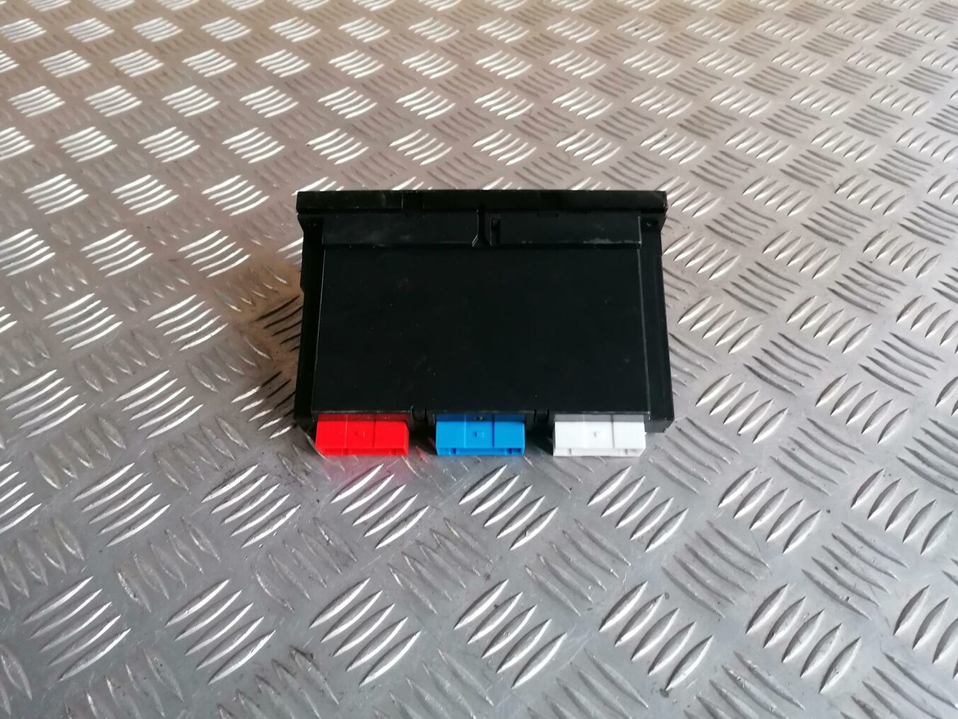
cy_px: 366
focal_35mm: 28
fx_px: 775
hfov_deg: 63.4
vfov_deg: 49.8
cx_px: 479
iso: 320
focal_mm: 4.75
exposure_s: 1/25
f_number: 1.8
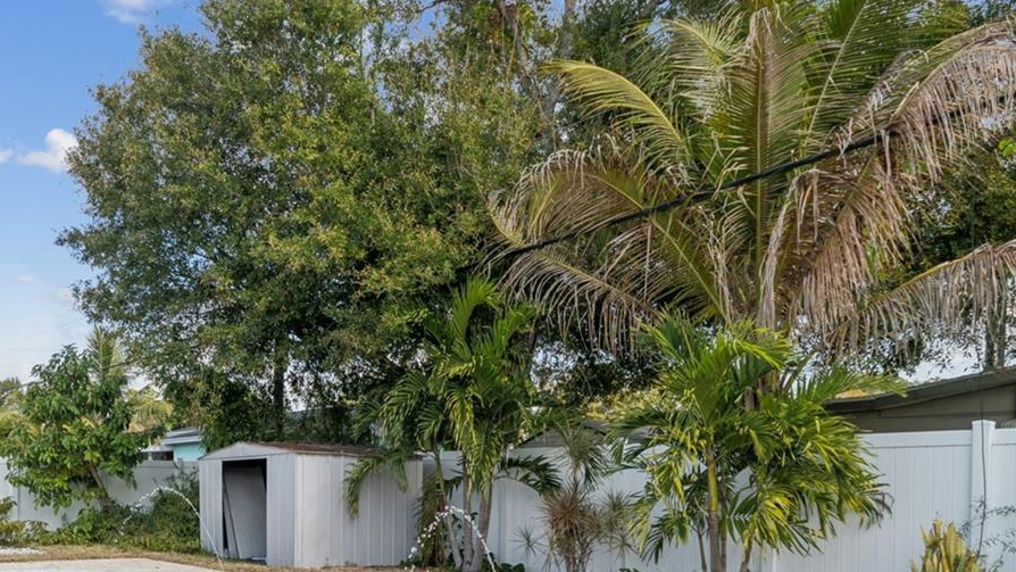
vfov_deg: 37.0
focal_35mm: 30
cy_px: 488
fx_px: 808
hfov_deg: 59.7
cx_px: 216
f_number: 7.1
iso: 100
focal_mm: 11
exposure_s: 1/200
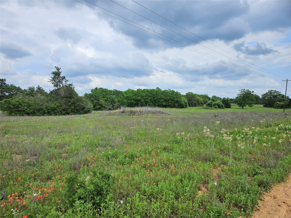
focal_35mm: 23
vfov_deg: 58.9
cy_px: 109
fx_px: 193
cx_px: 146
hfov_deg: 73.9
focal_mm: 5.4
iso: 25
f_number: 1.8
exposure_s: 1/2558
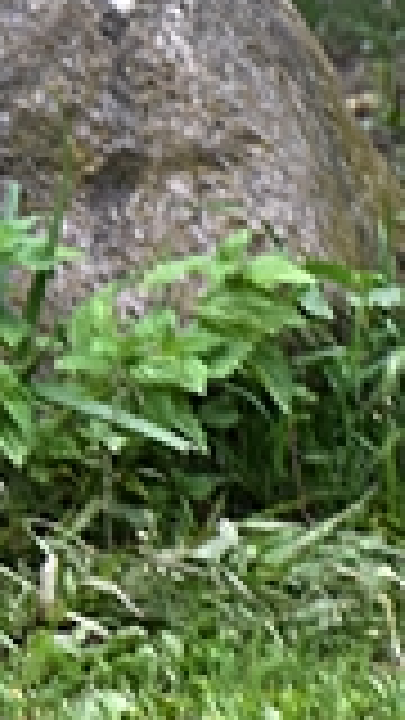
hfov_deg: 1.5
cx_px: -1548
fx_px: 15350
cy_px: -457
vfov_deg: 2.7
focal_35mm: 804
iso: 400
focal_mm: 80
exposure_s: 1/60
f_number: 5.3
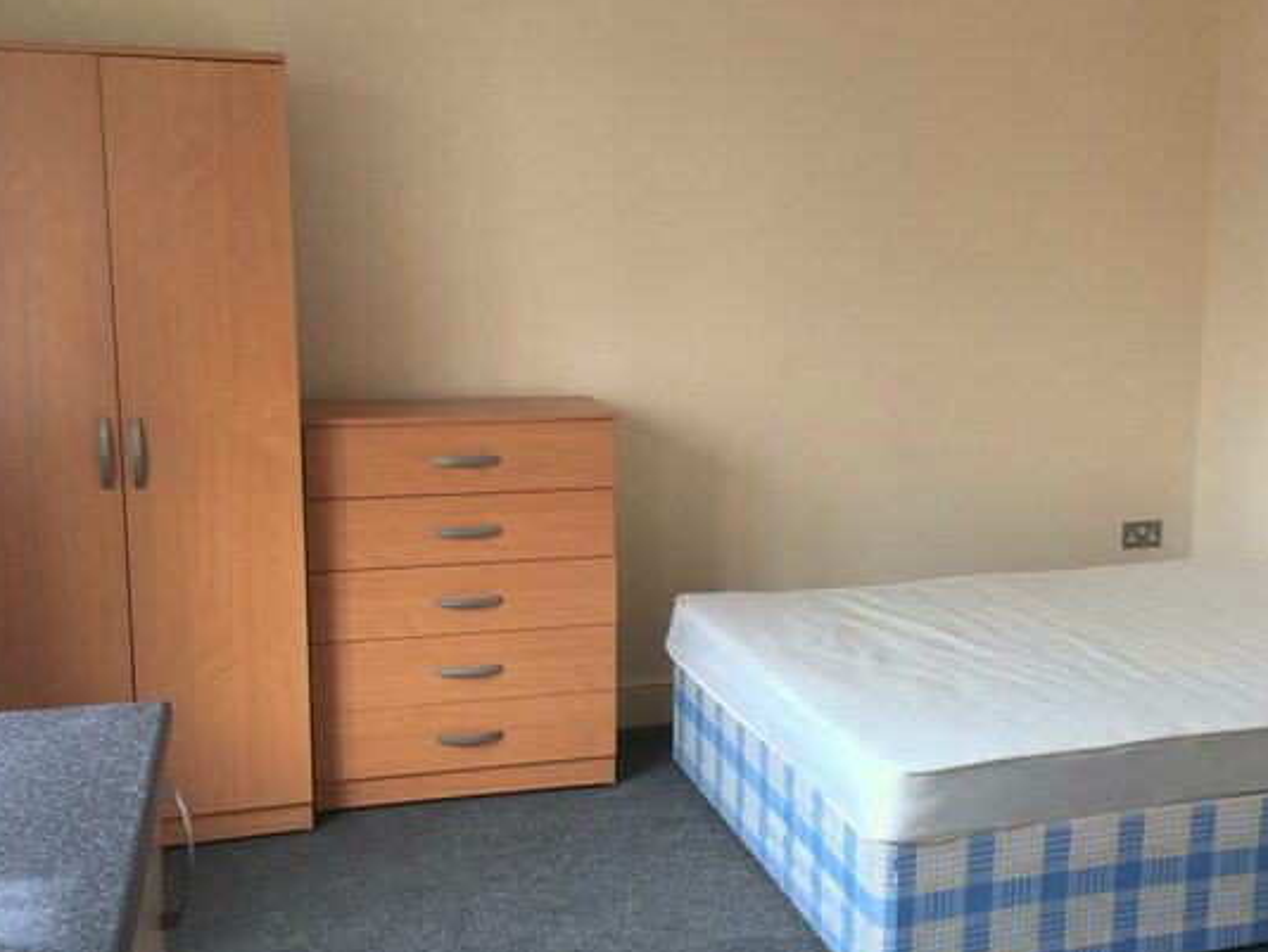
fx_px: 1393
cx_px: 703
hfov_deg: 48.9
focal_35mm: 38
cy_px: 471
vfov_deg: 37.7
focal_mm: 4.15
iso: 64
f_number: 2.2
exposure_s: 1/33
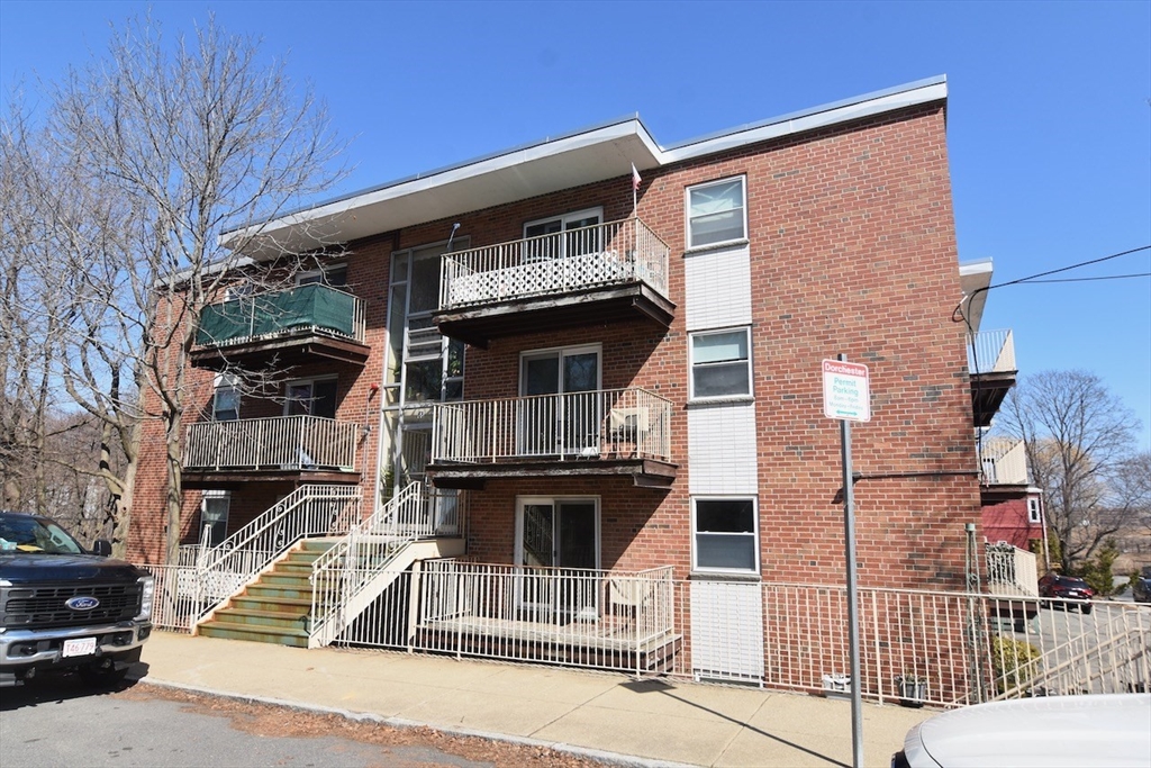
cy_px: 384
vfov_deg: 59.5
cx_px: 576
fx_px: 671
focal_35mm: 21
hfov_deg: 81.2
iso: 220
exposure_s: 1/500
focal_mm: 14
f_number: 8
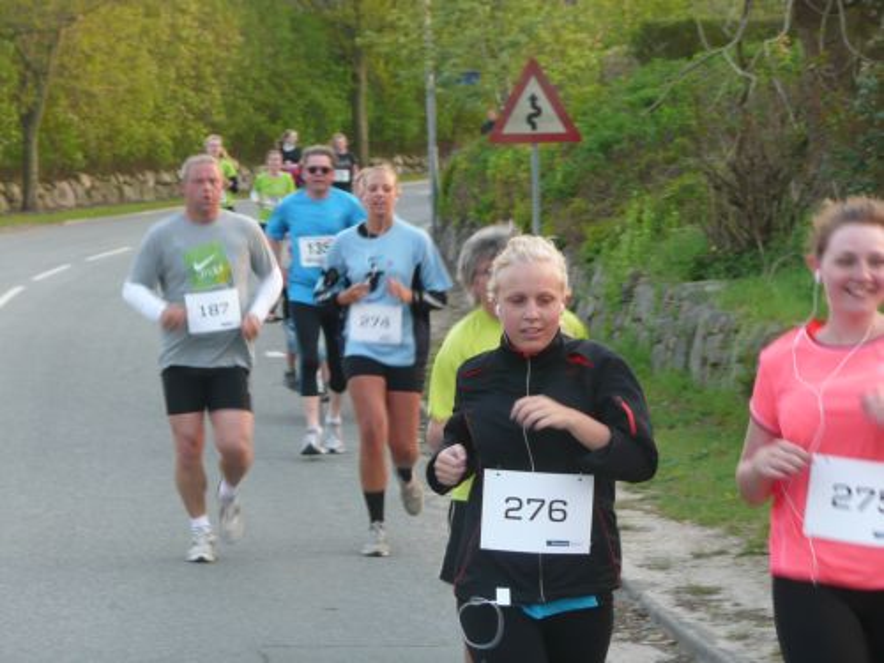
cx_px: 442
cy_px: 332
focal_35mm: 189
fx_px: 4827
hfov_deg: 10.5
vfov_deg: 7.9
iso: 100
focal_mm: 31
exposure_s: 1/40
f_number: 4.8
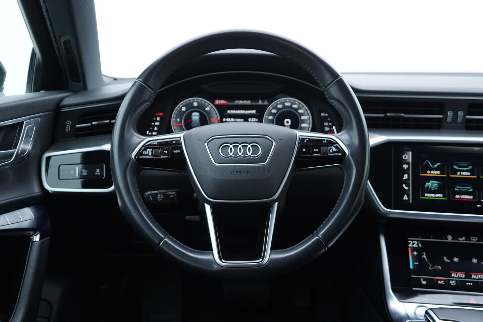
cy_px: 161
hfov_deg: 53.1
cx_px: 242
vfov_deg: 36.9
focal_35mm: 36
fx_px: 483
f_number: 2.8
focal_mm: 24
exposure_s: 1/40
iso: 200
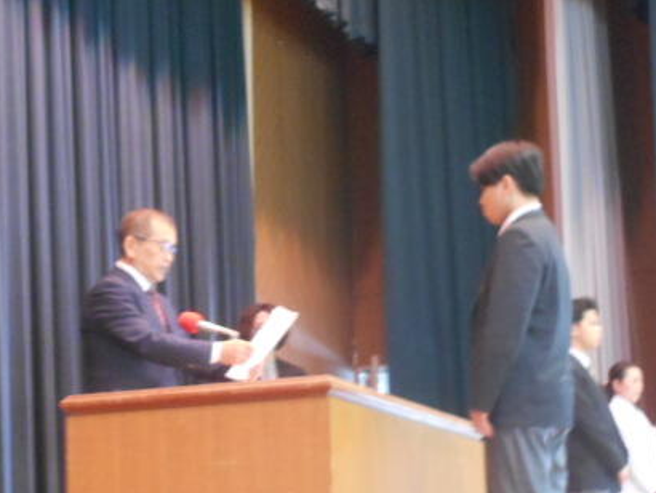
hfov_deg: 19.1
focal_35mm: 103
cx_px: 301
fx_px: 1953
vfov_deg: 14.4
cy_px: 331
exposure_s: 1/5
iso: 800
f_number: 5.3
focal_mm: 11.6
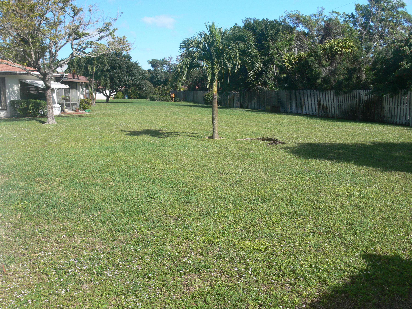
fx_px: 417
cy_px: 154
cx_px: 206
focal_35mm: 35
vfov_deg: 40.7
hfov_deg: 52.6
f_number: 5
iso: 80
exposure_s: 1/100
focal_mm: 7.4
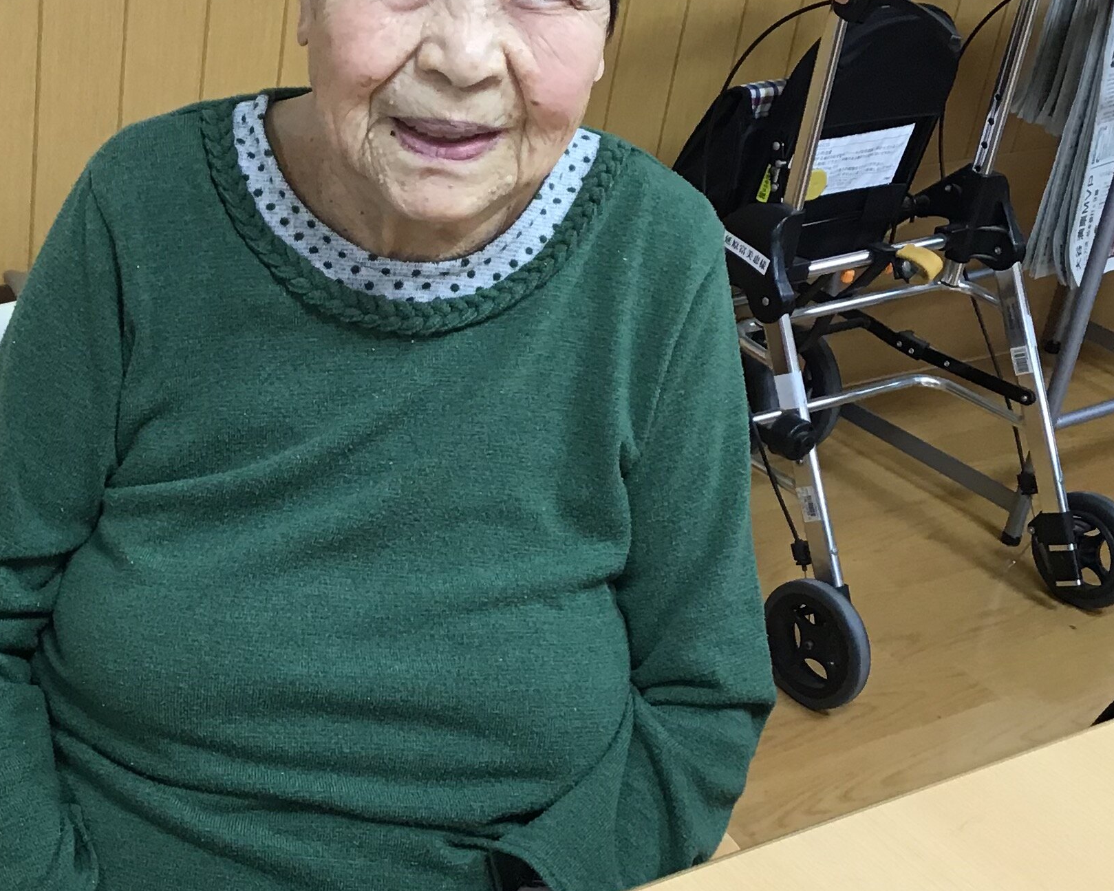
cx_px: 290
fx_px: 2011
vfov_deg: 25.0
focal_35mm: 61
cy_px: 426
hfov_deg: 30.5
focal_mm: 3.3
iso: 50
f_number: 2.4
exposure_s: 1/30
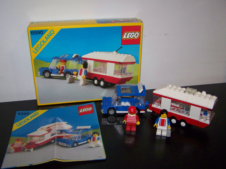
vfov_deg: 37.7
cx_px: 113
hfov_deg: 49.0
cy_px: 84
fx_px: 248
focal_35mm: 38
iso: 200
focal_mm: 6.3
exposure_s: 1/30
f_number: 2.8
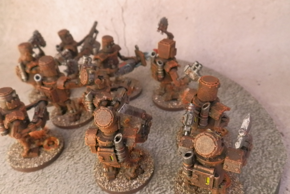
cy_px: 98
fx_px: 242
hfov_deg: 61.9
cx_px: 145
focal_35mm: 30
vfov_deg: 43.6
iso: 400
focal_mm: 5
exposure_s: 1/80
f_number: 3.1
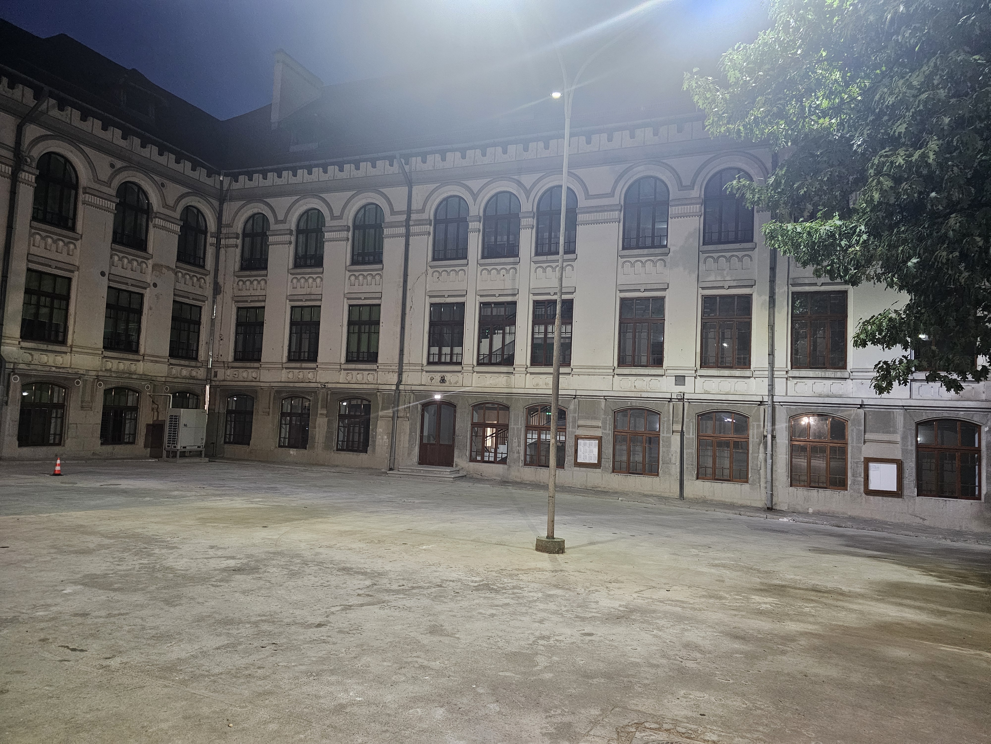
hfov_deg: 73.9
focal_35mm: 23
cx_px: 496
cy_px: 372
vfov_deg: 58.9
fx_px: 658
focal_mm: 6.3
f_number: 1.7
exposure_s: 1/50
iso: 800
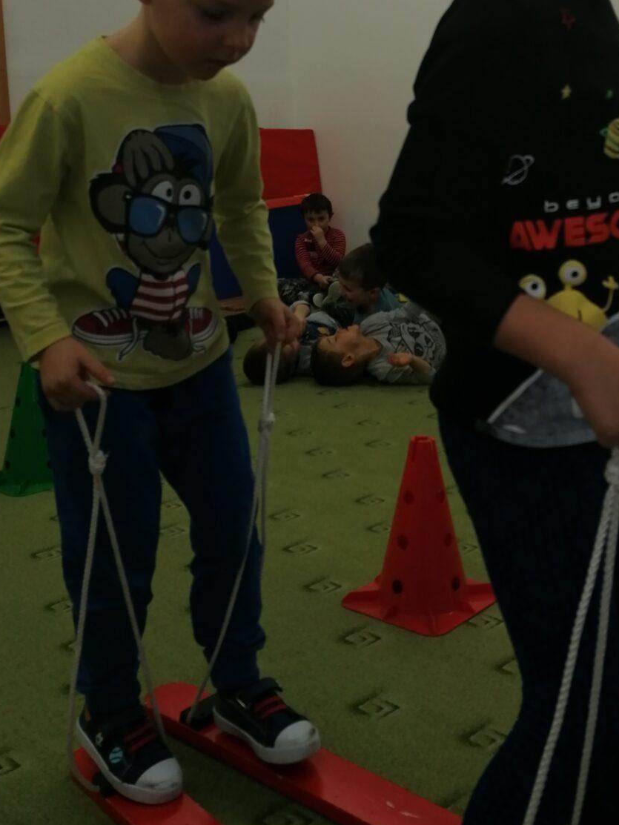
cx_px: 411
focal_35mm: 46
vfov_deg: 40.6
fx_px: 1097
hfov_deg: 31.3
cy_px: 260
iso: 50
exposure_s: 1/103
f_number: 1.8
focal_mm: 4.75
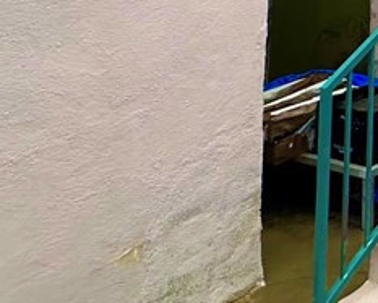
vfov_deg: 21.1
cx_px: 701
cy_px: -164
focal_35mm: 60
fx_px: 672
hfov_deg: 20.5
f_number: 2.2
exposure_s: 1/150
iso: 40
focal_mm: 2.22
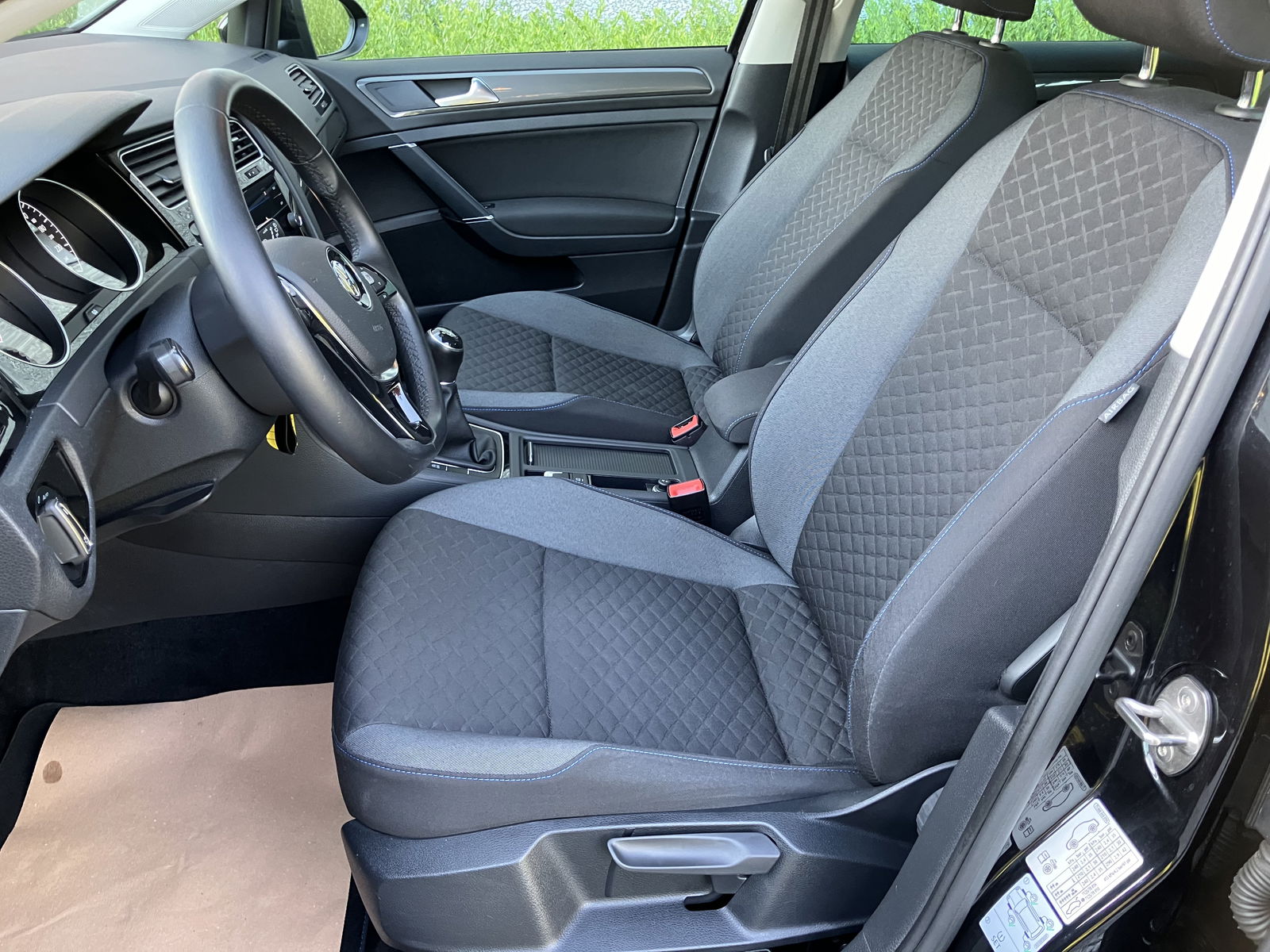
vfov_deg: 49.7
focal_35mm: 28
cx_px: 635
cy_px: 476
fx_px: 1027
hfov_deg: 63.4
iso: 200
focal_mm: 3.99
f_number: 1.8
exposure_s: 1/60
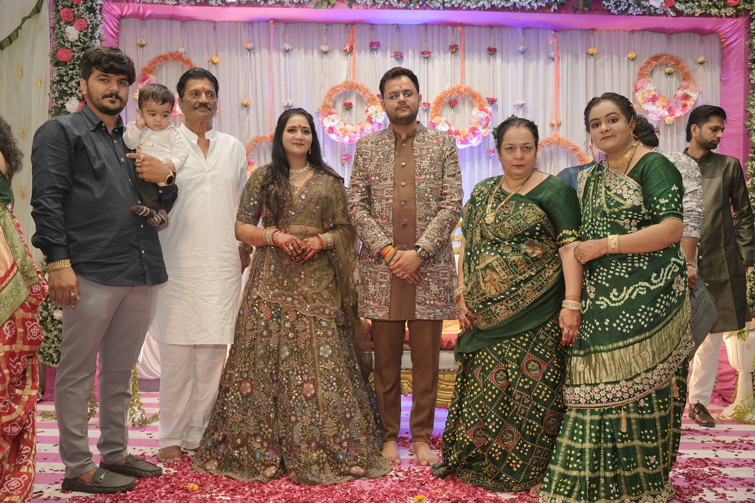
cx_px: 378
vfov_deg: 37.5
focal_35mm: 35
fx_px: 742
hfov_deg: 53.9
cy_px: 252
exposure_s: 1/160
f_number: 5
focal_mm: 35.4
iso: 500
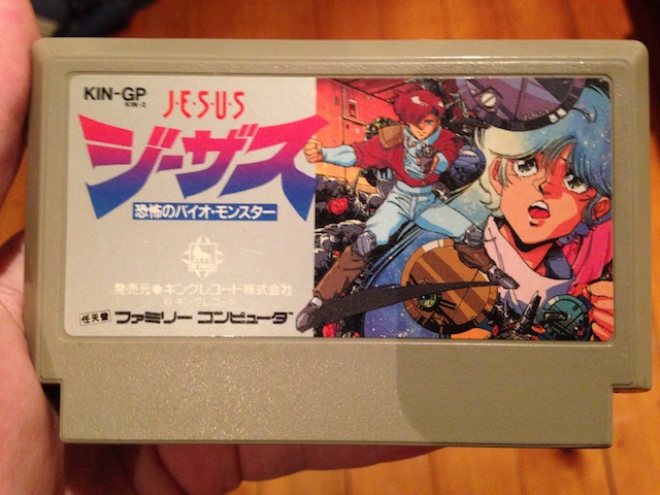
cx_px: 330
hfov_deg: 55.4
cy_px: 248
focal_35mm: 33
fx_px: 629
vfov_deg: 42.9
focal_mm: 4.12
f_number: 2.4
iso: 400
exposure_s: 1/17
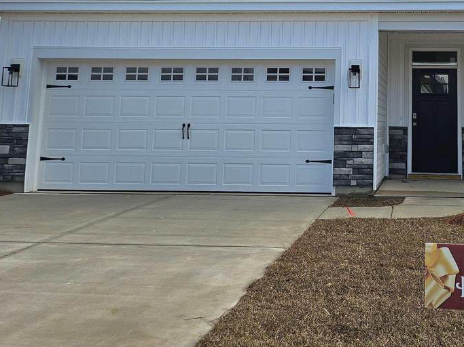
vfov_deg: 31.0
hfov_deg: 39.8
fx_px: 603
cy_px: 51
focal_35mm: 45
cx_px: 395
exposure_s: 1/4579
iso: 50
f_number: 1.8
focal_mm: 5
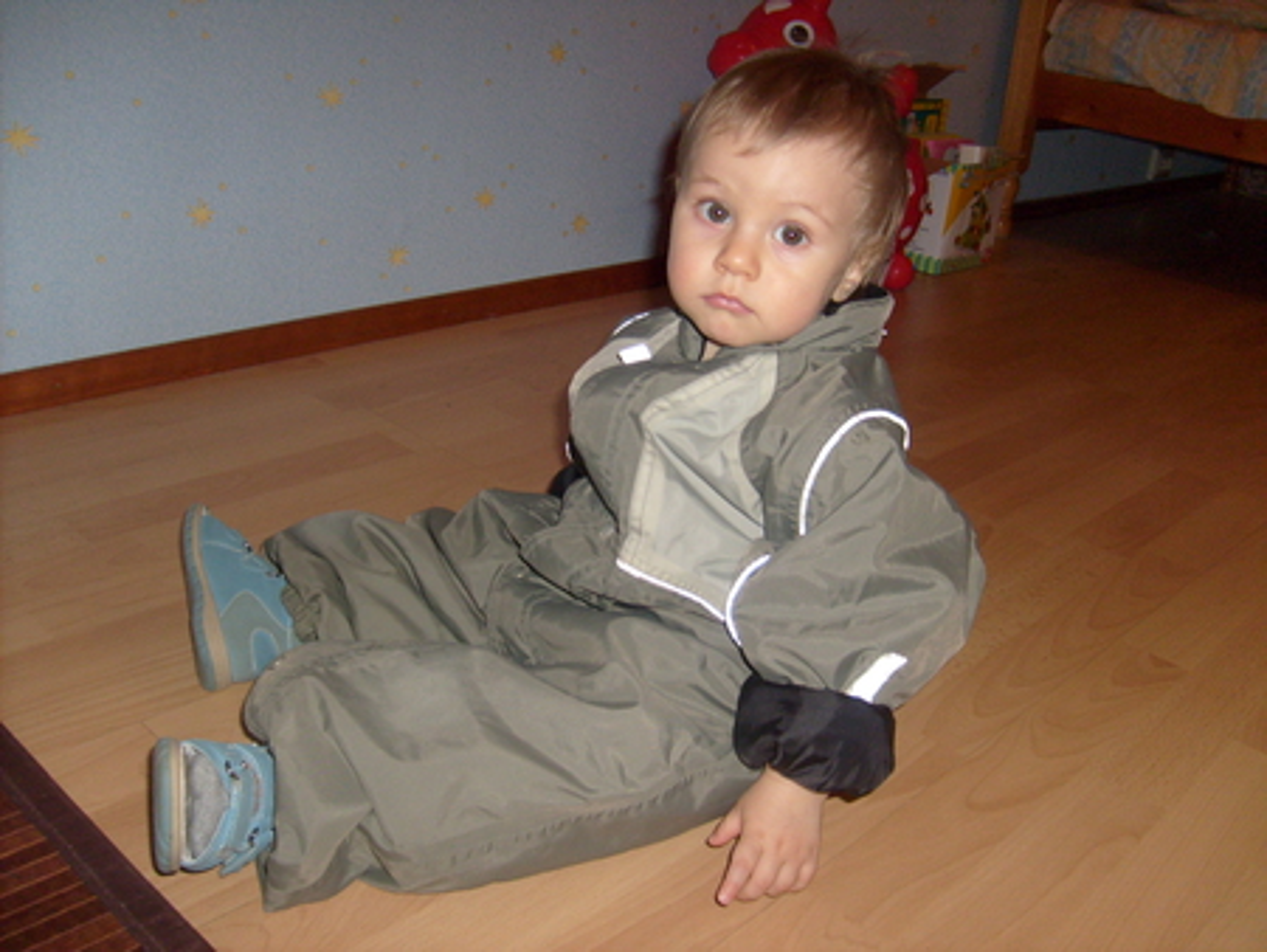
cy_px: 476
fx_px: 1282
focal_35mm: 35
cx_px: 634
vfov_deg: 40.7
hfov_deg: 52.6
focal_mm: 5.8
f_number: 2.8
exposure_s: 1/45
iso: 100
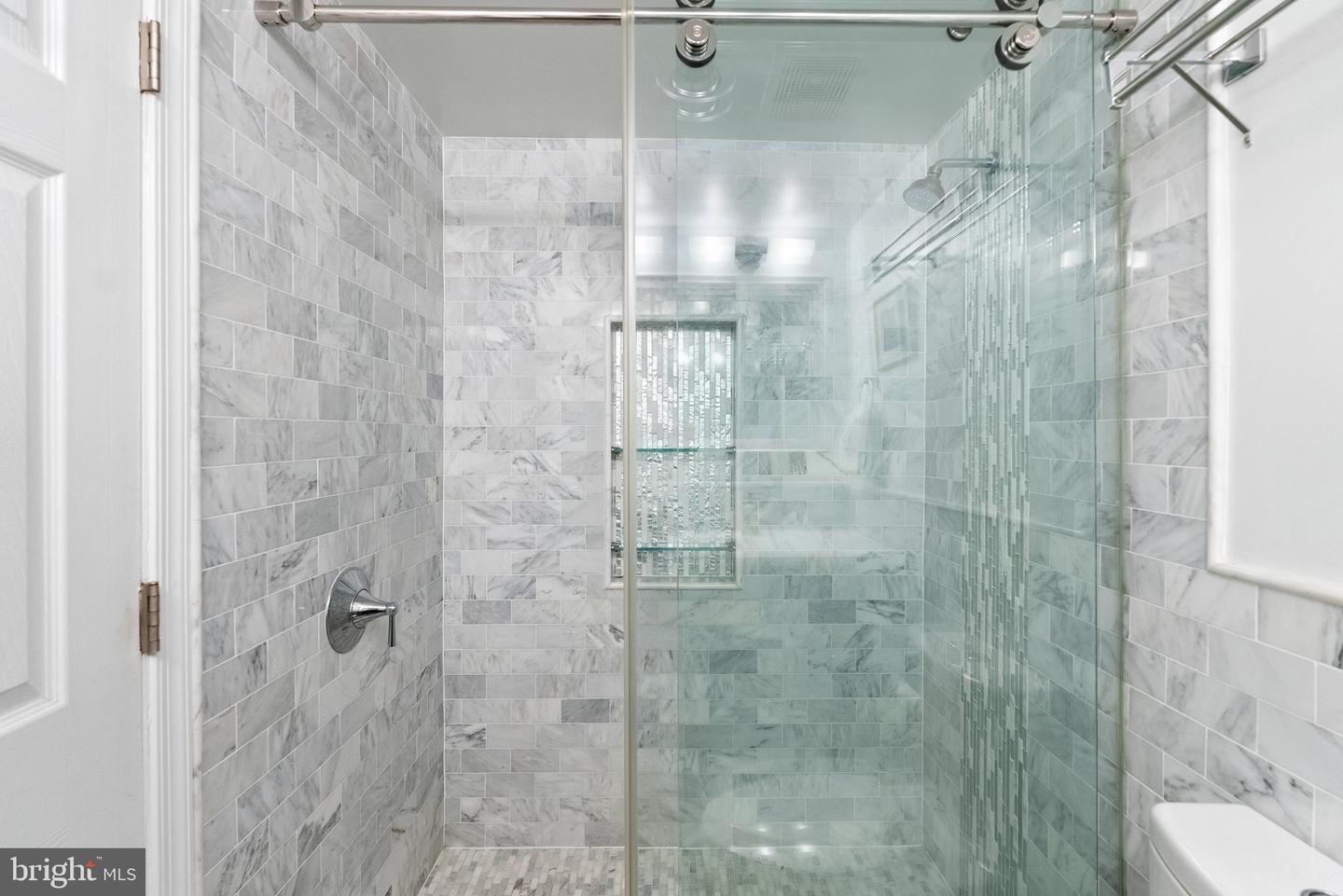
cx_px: 672
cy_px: 448
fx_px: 597
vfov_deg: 73.8
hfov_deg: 96.7
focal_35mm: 16
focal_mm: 16
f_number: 5
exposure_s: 1/25
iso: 800
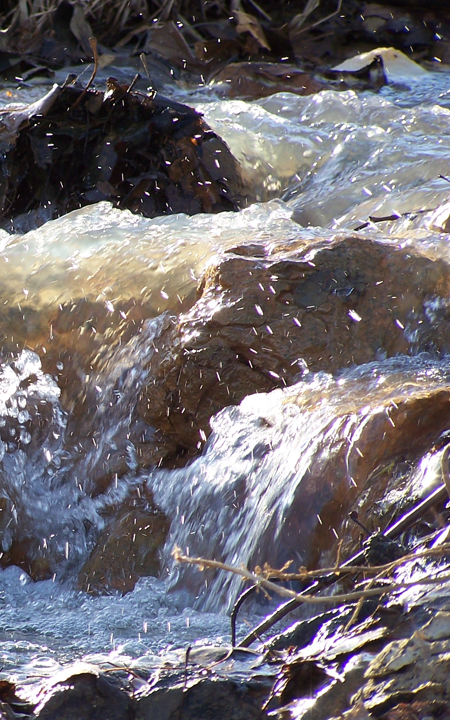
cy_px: 360
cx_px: -31
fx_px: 6613
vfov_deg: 6.2
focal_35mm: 337
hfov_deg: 3.9
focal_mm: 39.5
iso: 80
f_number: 3.3
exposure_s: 1/250
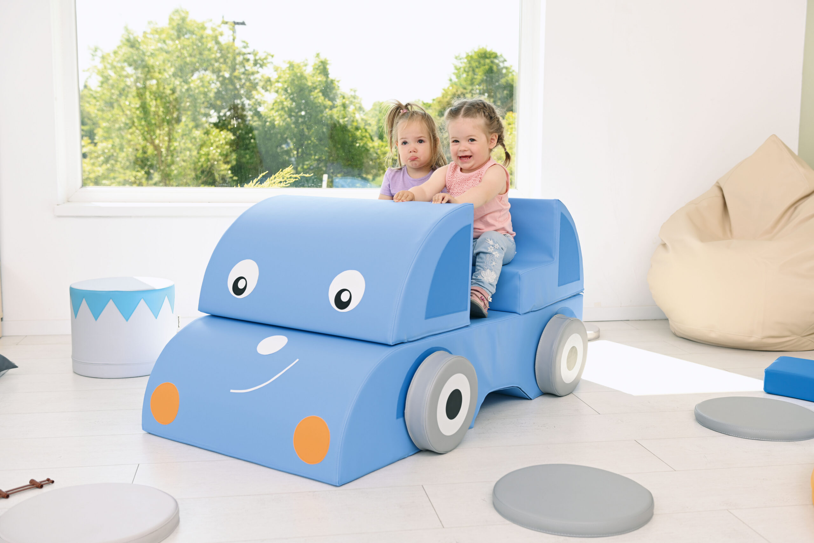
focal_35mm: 40
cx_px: 407
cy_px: 272
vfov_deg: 33.4
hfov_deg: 48.5
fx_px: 904
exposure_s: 1/125
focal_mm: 40
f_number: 4
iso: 64
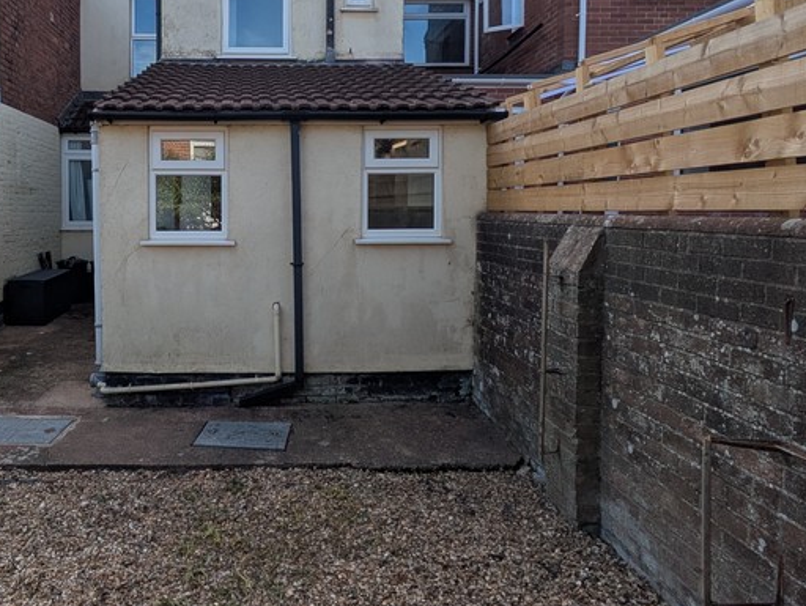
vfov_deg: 49.3
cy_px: 227
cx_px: 255
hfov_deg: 61.5
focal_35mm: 28
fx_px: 653
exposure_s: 1/2747
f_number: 2.2
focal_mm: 1.83
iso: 32
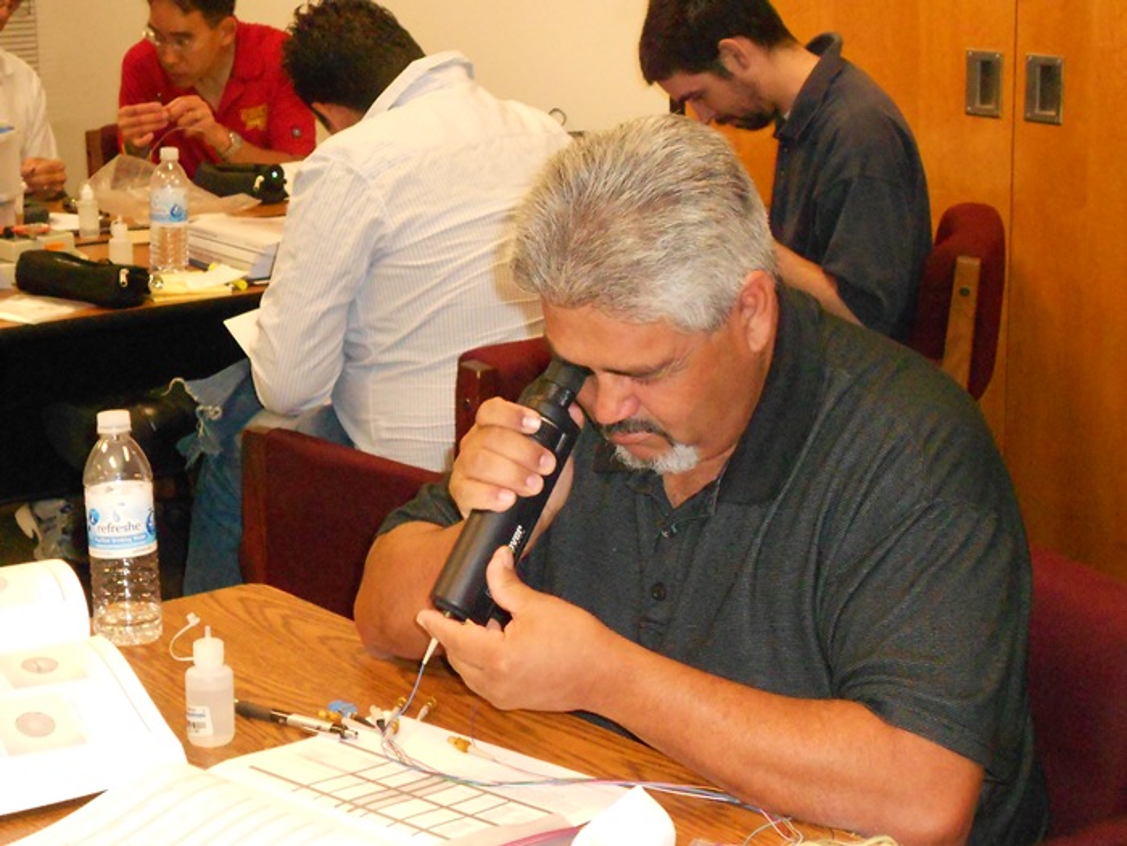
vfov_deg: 22.3
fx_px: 2149
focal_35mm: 66
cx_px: 564
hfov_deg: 29.4
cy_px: 423
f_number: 5.3
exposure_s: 1/60
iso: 1000
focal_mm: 11.6
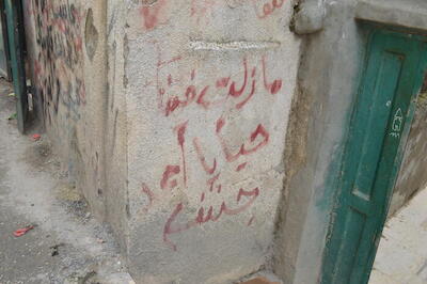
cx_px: 214
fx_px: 391
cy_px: 142
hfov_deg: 57.3
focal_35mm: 33
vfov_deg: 39.9
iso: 125
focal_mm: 22
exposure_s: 1/125
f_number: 5.6
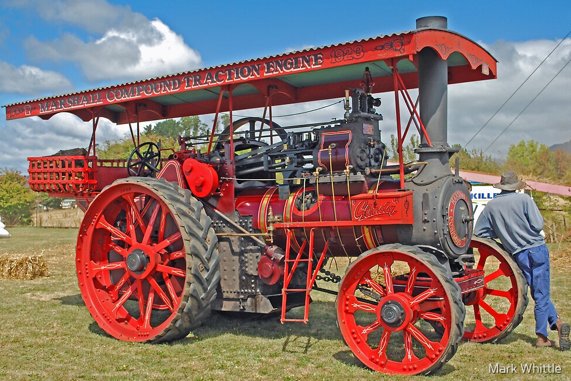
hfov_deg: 42.7
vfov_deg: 29.3
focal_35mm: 46
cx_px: 283
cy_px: 193
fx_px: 730
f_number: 5.6
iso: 160
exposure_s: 1/125
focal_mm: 30
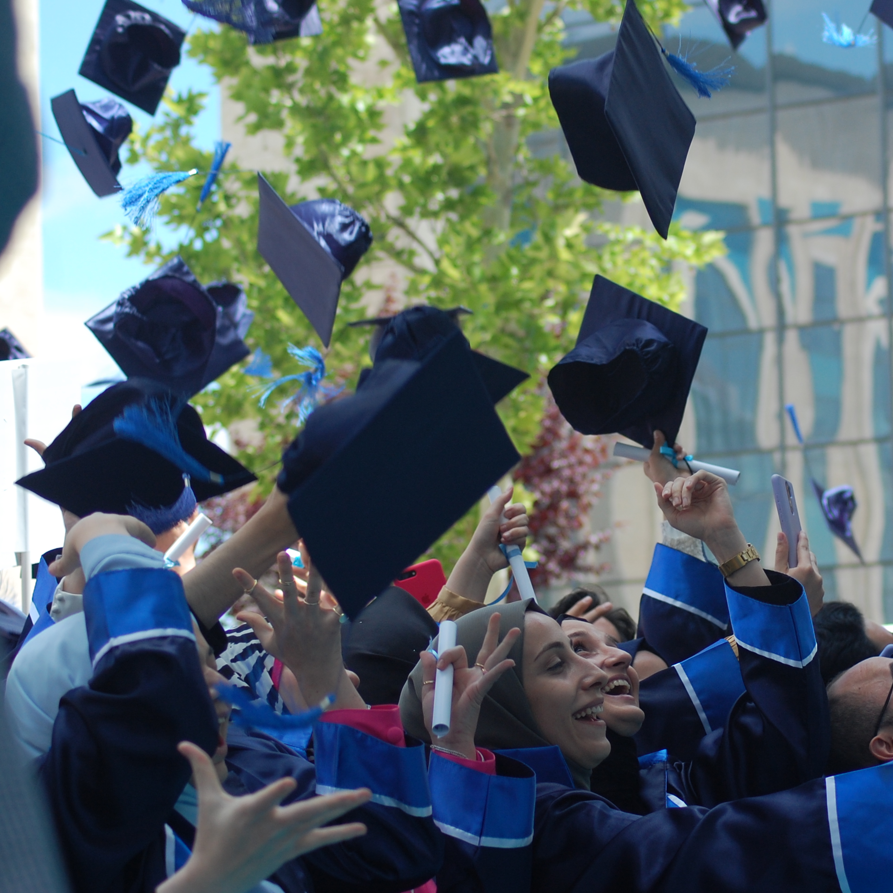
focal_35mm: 140
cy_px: 429
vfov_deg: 12.5
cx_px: 673
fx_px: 4086
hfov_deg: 12.4
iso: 280
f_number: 5.6
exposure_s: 1/500
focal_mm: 70
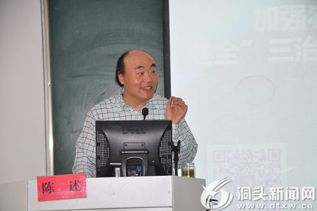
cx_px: 158
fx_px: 1055
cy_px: 106
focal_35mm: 120
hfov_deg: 17.1
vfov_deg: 11.4
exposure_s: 1/60
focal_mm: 80
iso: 640
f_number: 5.3
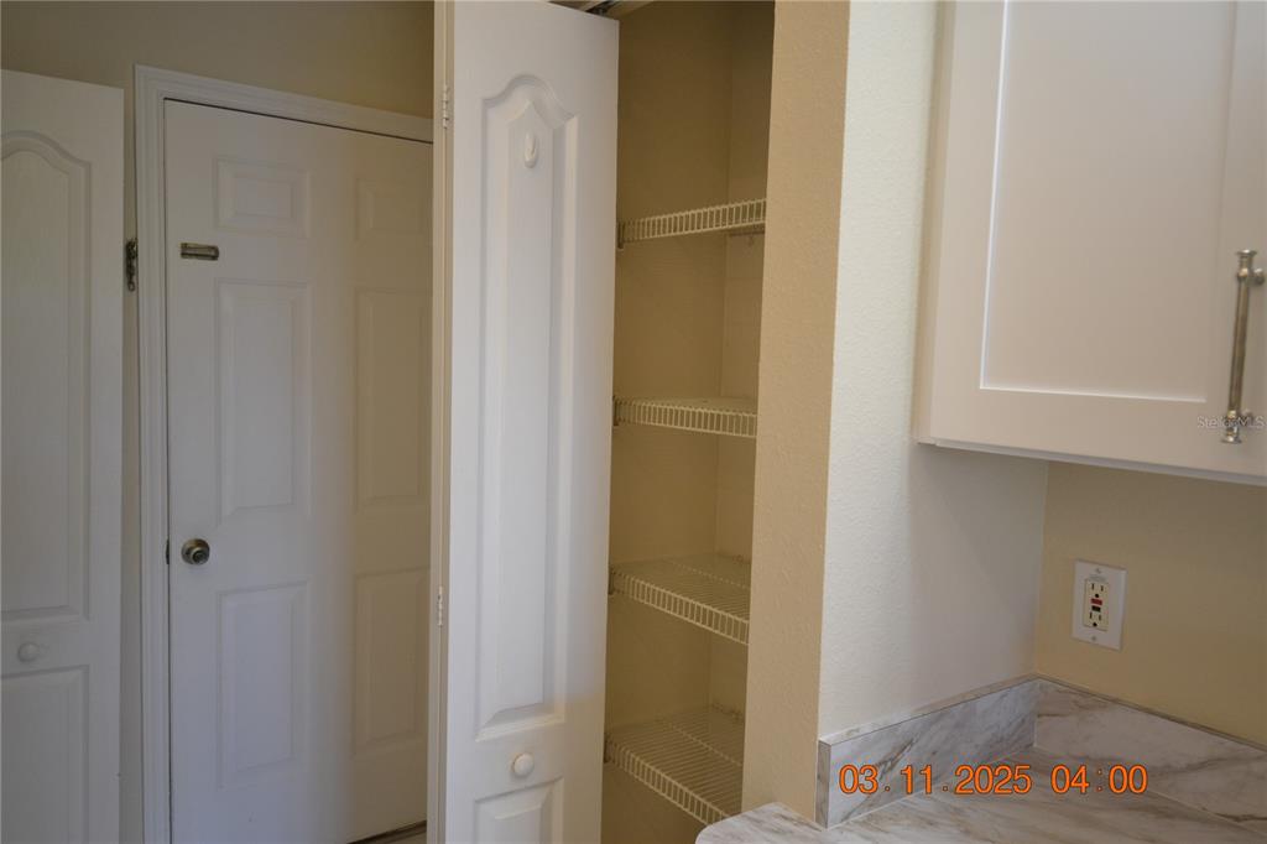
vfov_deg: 50.4
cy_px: 422
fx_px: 897
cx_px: 634
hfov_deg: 70.5
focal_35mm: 26
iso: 720
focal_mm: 17
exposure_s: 1/60
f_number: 4.2
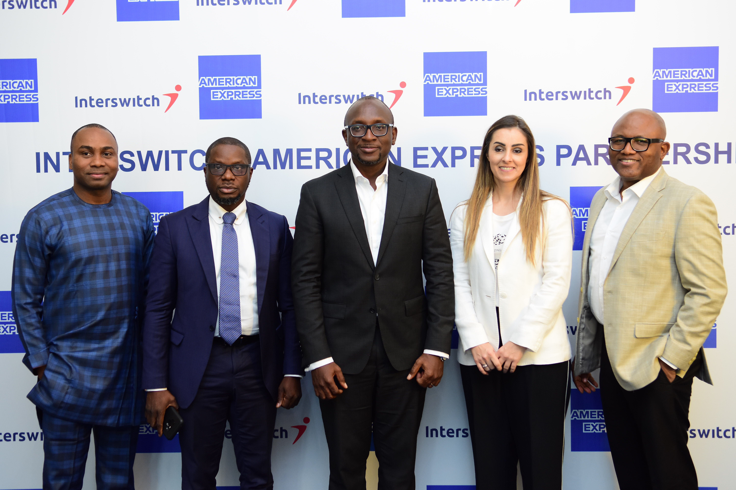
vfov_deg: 28.1
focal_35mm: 48
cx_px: 368
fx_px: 981
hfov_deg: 41.1
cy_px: 245
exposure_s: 1/250
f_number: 3.5
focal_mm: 32
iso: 1000
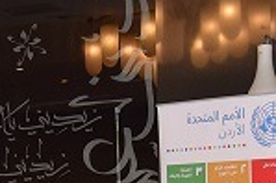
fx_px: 1271
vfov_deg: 7.9
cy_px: 346
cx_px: -187
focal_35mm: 166
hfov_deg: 11.6
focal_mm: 22
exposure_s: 1/100
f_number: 5
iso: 800
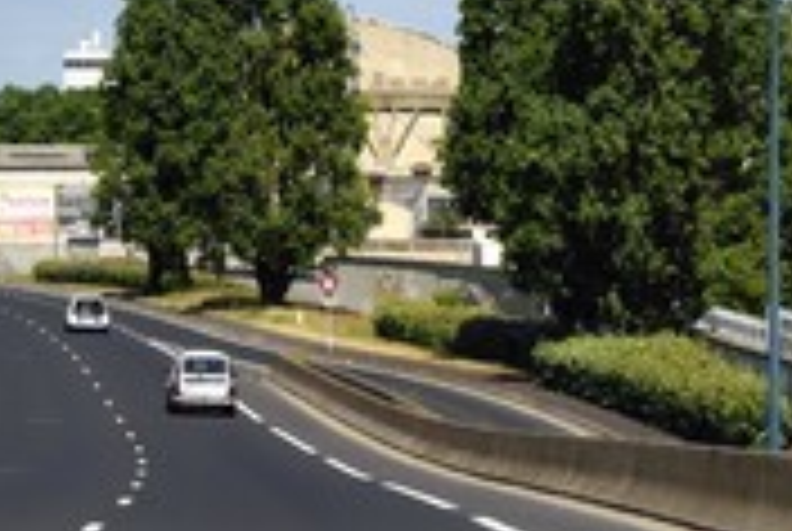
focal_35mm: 238
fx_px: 5245
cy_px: 130
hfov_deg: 8.6
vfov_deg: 5.8
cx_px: 288
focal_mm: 100
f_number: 7.1
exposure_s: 1/640
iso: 200
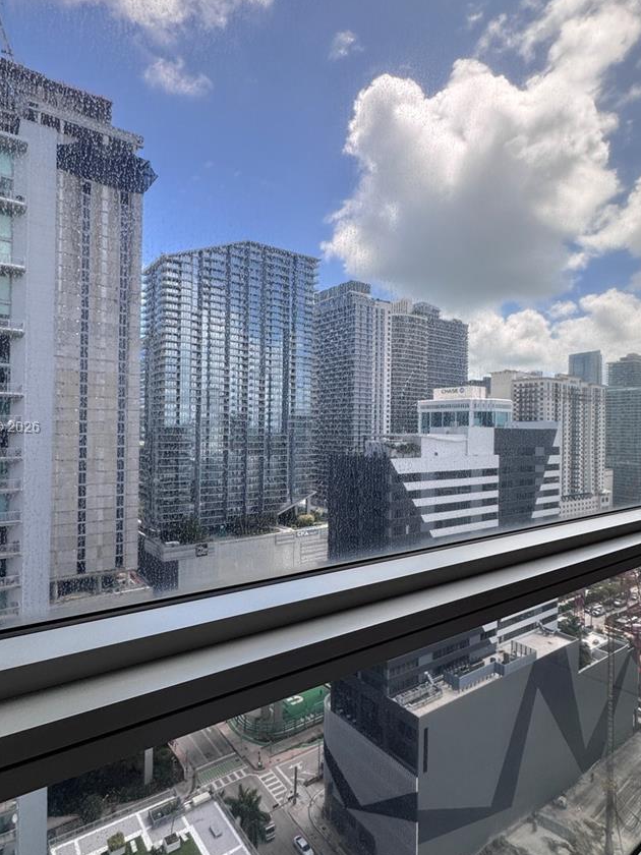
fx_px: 494
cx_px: 309
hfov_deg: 66.0
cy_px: 429
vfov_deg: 81.7
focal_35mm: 20
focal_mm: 2.22
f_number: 2.2
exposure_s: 1/968
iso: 40
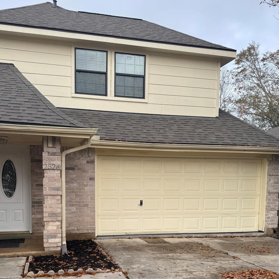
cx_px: 119
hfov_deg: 49.6
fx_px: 301
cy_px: 201
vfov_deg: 48.3
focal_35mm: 33
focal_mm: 6.76
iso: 80
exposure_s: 1/912
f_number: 1.78
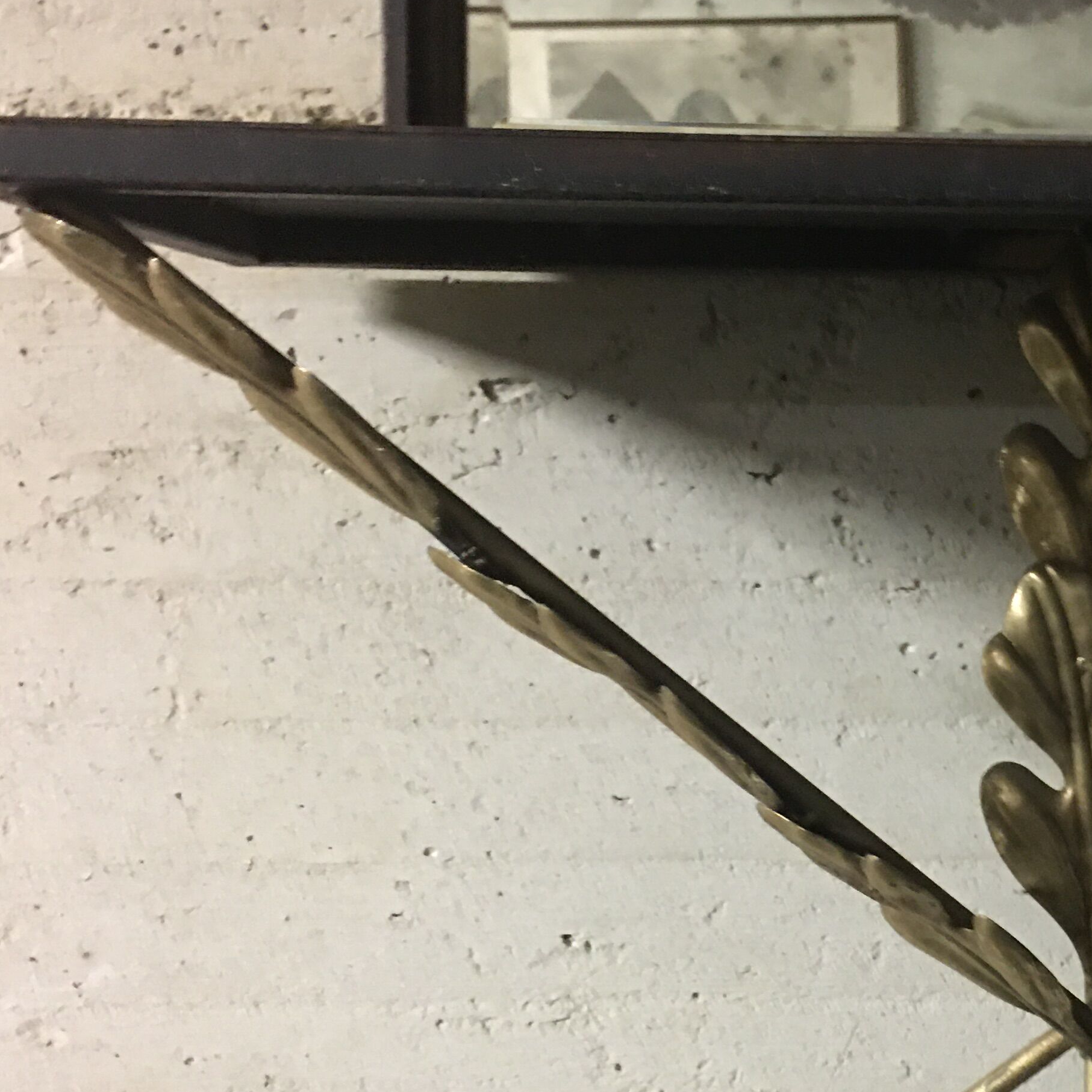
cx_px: 992
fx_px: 2034
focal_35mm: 57
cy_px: 682
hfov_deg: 28.8
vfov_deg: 29.9
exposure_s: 1/4
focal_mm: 4.15
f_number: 2.2
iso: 125
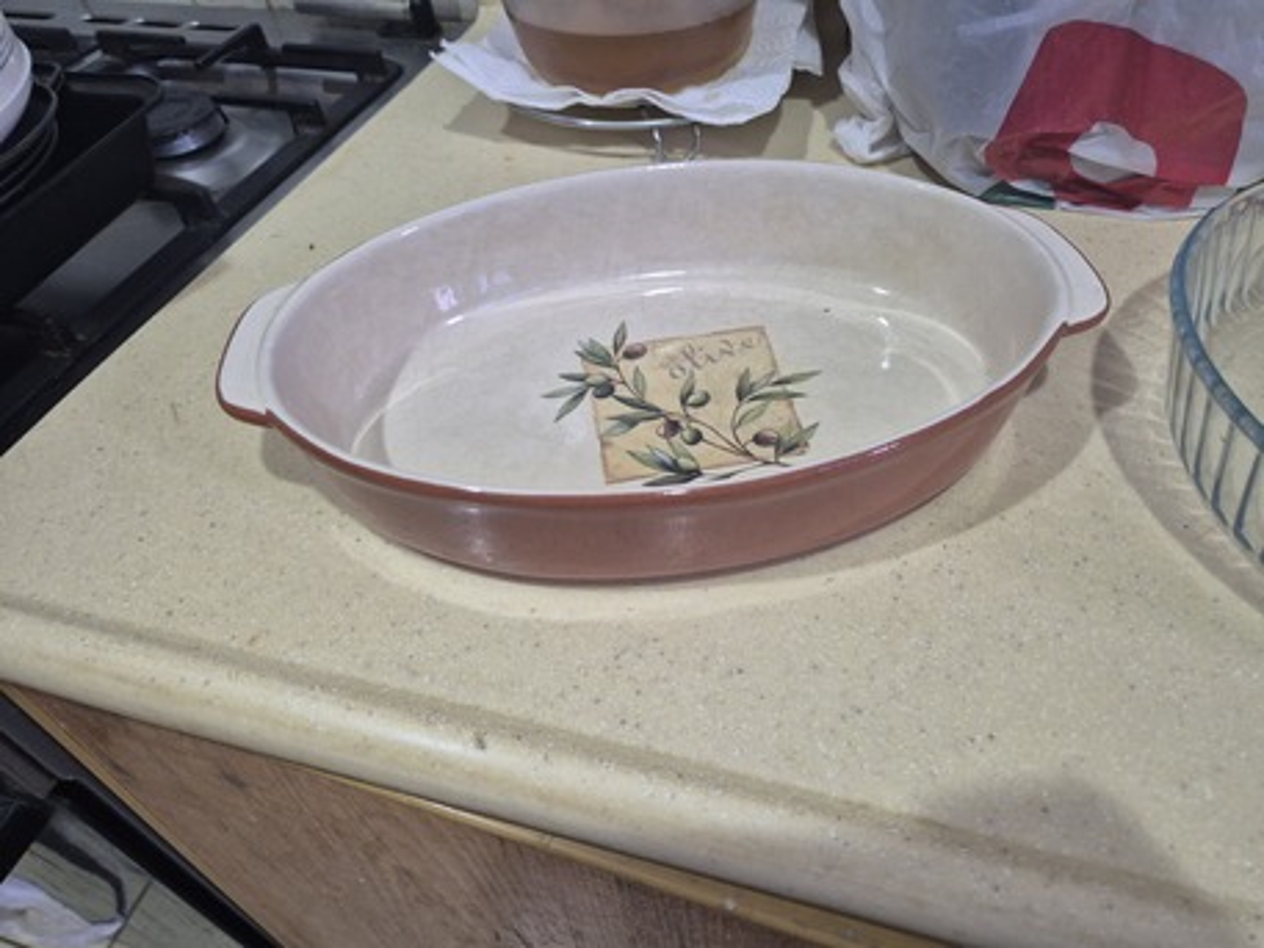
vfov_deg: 58.9
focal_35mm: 23
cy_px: 474
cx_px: 632
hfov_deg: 73.9
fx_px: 840
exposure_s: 1/100
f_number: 1.8
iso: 500
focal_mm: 5.4
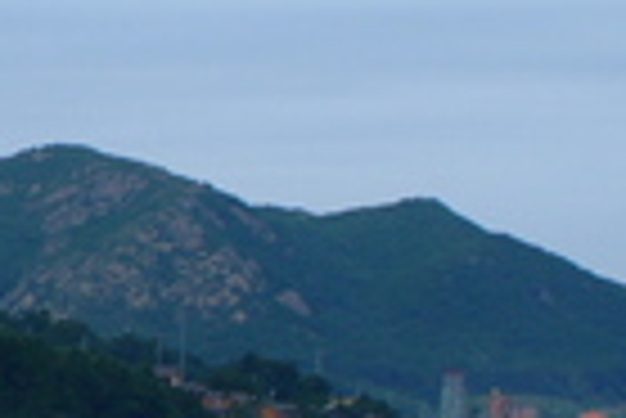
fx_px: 3673
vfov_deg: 6.5
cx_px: -304
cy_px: 391
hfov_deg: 9.5
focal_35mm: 211
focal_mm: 28
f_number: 9.5
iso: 200
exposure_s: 1/125
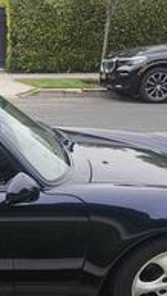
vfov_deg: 31.9
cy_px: 217
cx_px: -40
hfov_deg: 17.5
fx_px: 512
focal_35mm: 65
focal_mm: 6.3
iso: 10
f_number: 1.7
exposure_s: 1/253
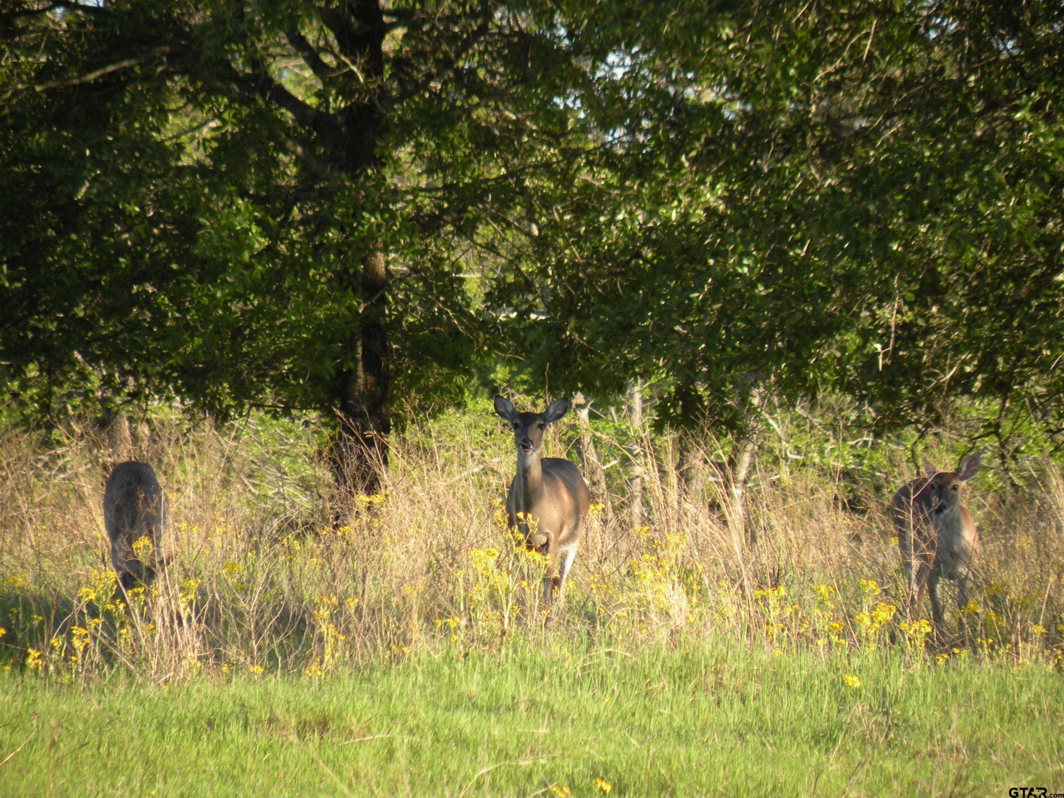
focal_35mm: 486
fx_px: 14938
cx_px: 532
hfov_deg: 4.1
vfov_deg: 3.1
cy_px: 399
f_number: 4.5
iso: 64
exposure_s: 1/158
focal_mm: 84.2
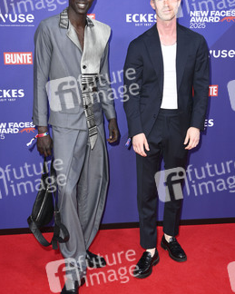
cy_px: 135
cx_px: 119
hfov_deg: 34.1
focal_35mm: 44
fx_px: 383
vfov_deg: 42.0
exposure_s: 1/200
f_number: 5.6
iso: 800
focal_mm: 38
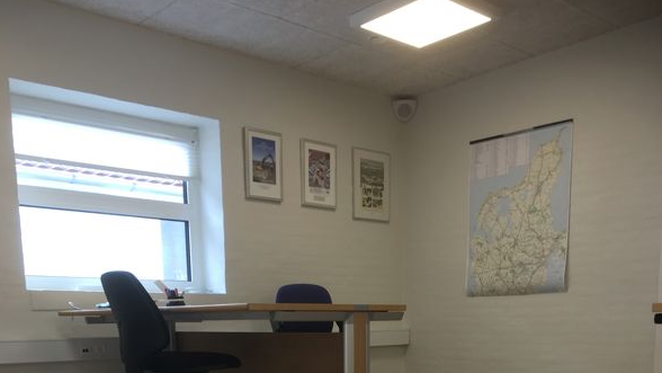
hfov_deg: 47.3
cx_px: 331
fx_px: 755
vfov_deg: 25.0
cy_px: 447
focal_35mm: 43
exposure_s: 1/50
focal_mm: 4.15
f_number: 2.2
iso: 25
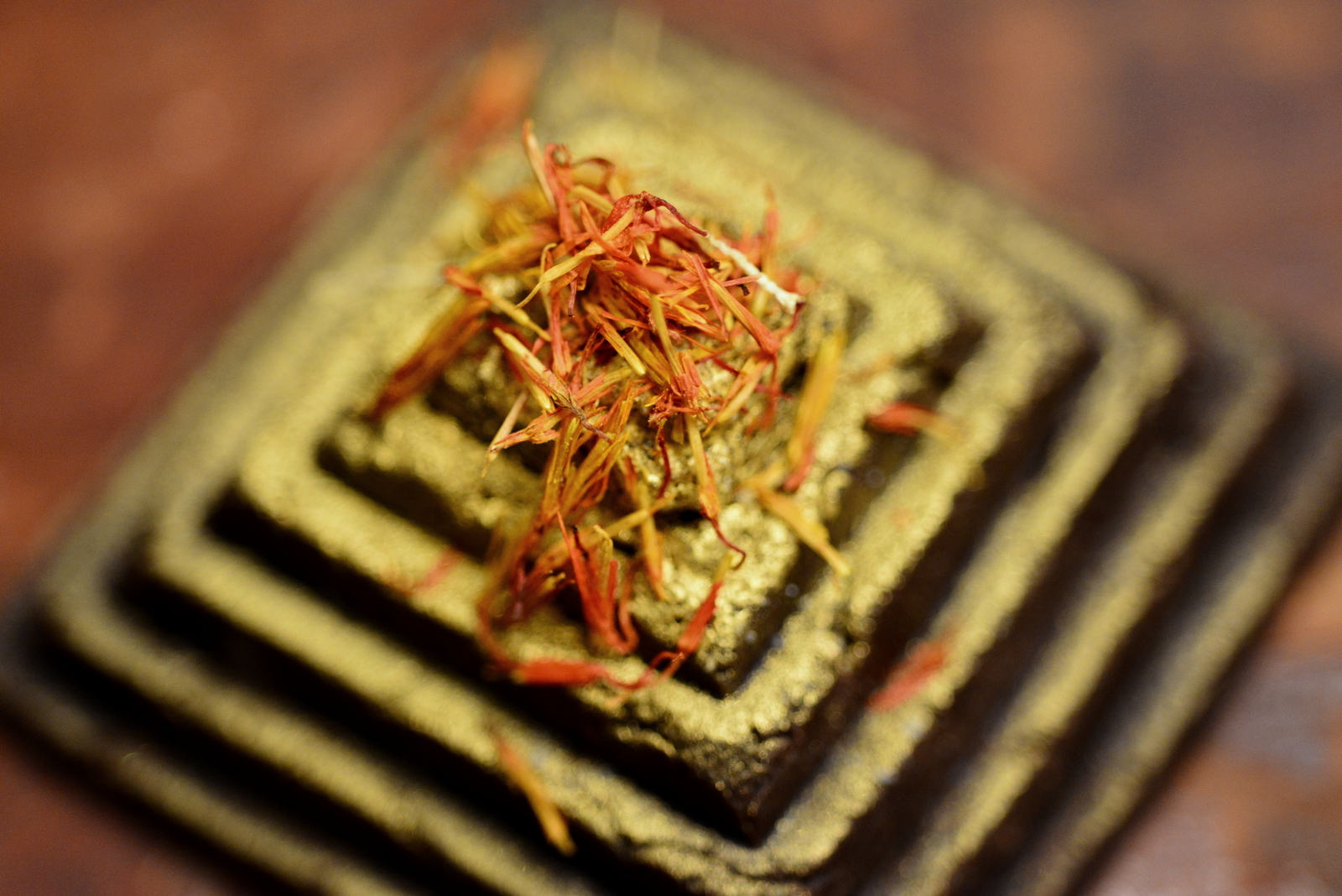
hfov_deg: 33.4
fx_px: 2237
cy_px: 448
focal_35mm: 60
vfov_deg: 22.6
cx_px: 671
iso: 2500
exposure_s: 1/160
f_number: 4
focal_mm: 60
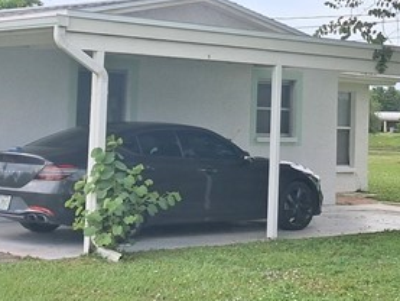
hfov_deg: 20.3
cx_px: 293
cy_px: 32
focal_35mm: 96
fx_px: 1110
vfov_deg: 15.2
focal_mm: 3.98
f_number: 1.8
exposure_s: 1/677
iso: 25
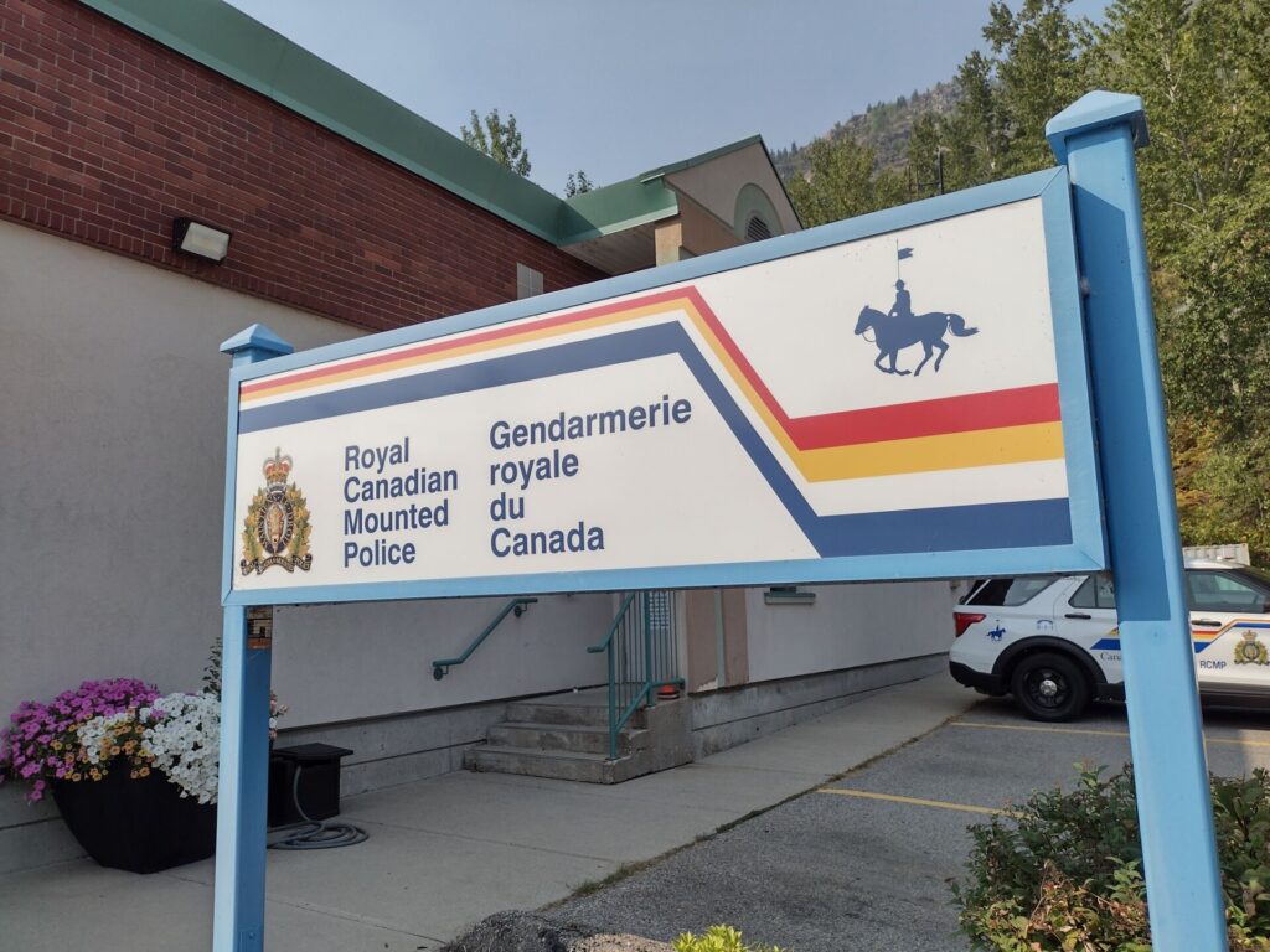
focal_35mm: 27
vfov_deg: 51.4
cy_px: 476
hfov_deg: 65.3
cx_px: 635
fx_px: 991
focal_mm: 4.71
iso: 100
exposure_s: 1/2590
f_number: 1.7
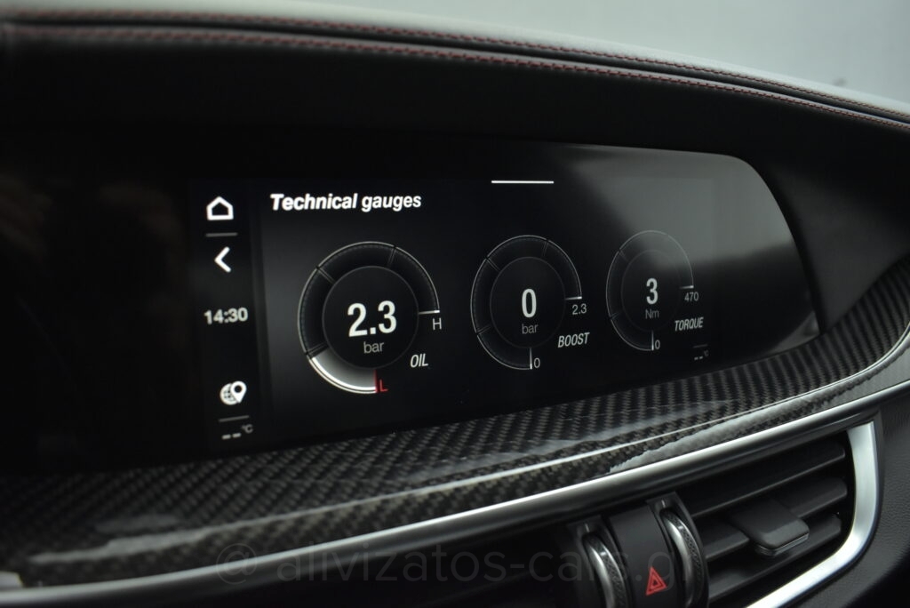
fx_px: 683
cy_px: 304
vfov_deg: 48.0
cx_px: 455
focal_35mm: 27
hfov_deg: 67.4
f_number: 3.5
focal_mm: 18
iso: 1600
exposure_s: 1/80
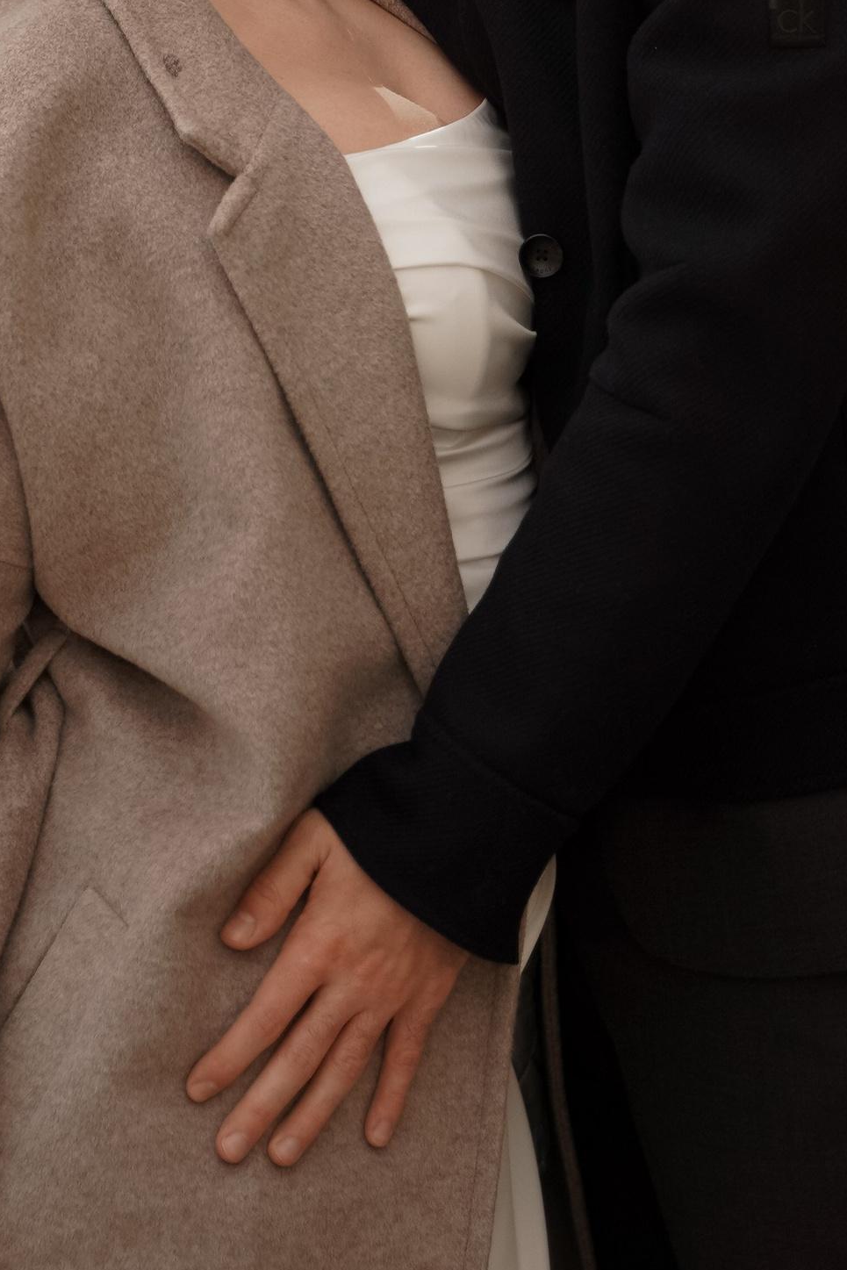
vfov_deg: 14.5
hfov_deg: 9.9
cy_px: -128
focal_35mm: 138
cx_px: 249
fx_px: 4869
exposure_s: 1/1600
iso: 160
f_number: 2.8
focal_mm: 52
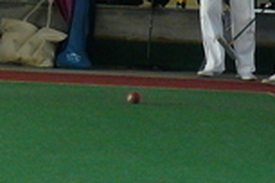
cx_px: -81
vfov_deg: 3.0
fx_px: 3453
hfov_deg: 4.5
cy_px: -126
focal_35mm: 452
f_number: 3.2
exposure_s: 1/125
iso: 200
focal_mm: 17.3
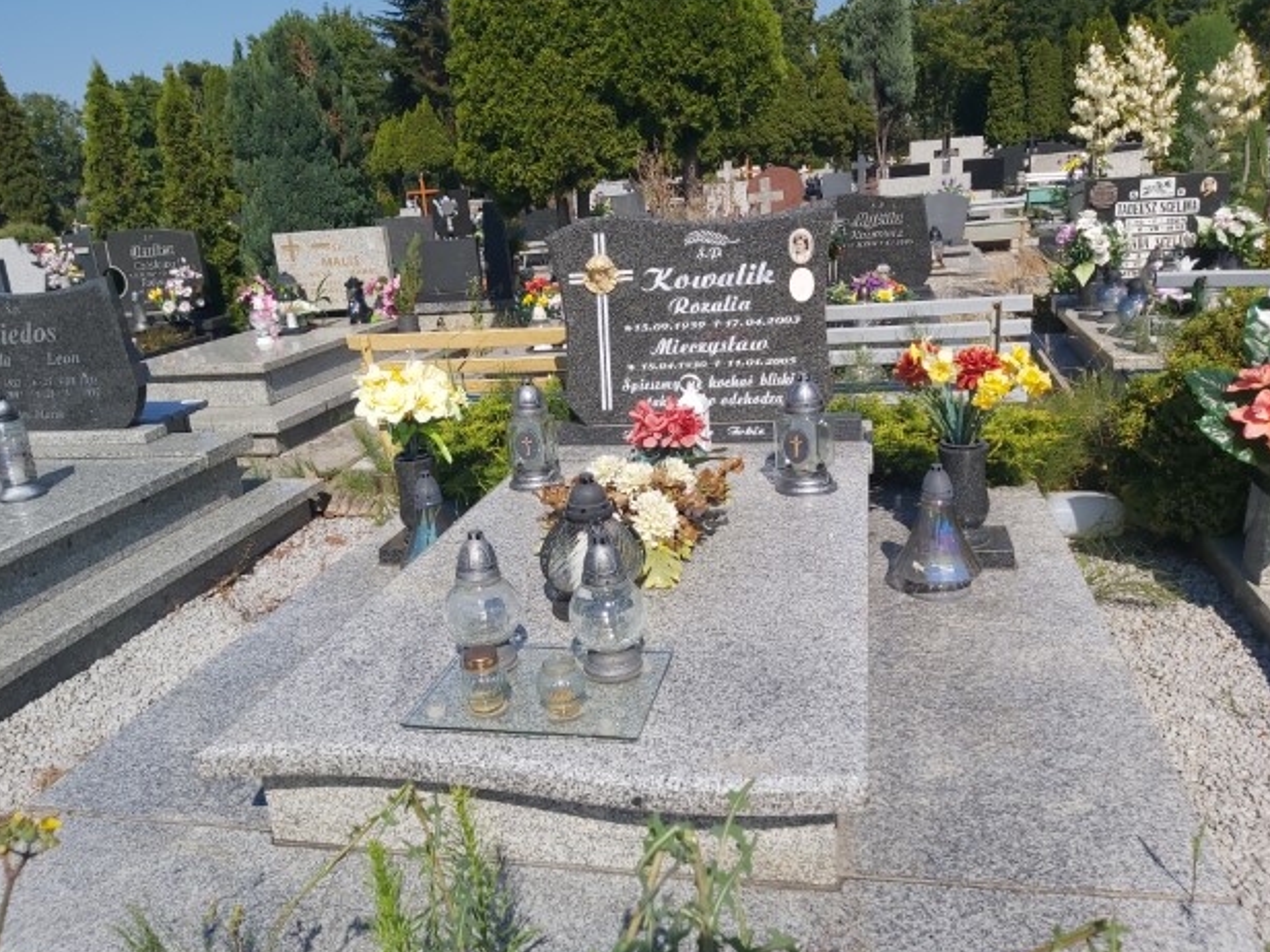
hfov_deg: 65.3
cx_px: 614
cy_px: 476
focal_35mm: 27
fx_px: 991
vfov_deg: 51.4
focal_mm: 3.92
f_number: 1.7
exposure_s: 1/3436
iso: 64
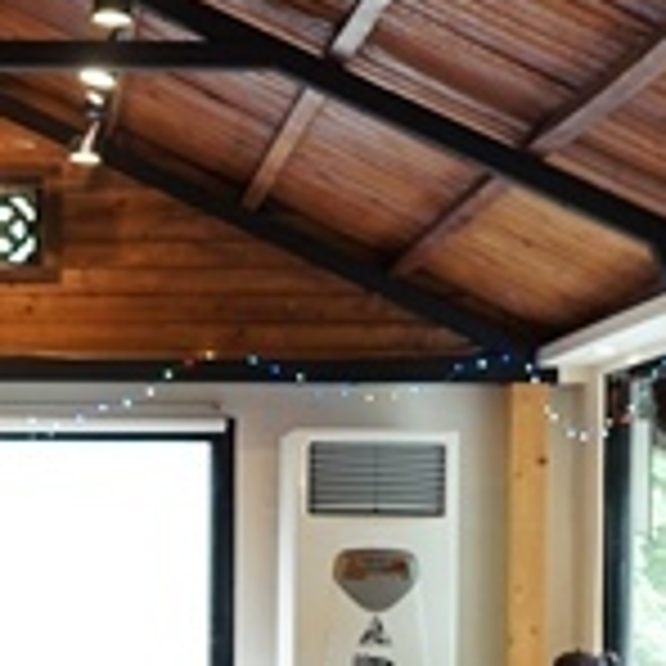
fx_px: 2808
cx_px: 0
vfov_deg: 13.3
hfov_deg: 13.3
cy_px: 700
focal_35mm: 129
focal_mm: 28
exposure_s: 1/60
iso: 640
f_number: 3.5
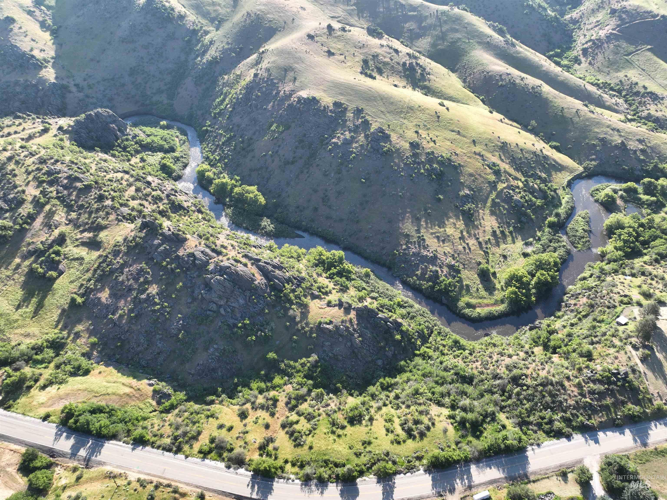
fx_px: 462
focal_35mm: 24
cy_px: 250
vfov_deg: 56.8
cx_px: 334
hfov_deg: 71.6
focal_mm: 12.29
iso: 100
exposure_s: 1/400
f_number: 2.8
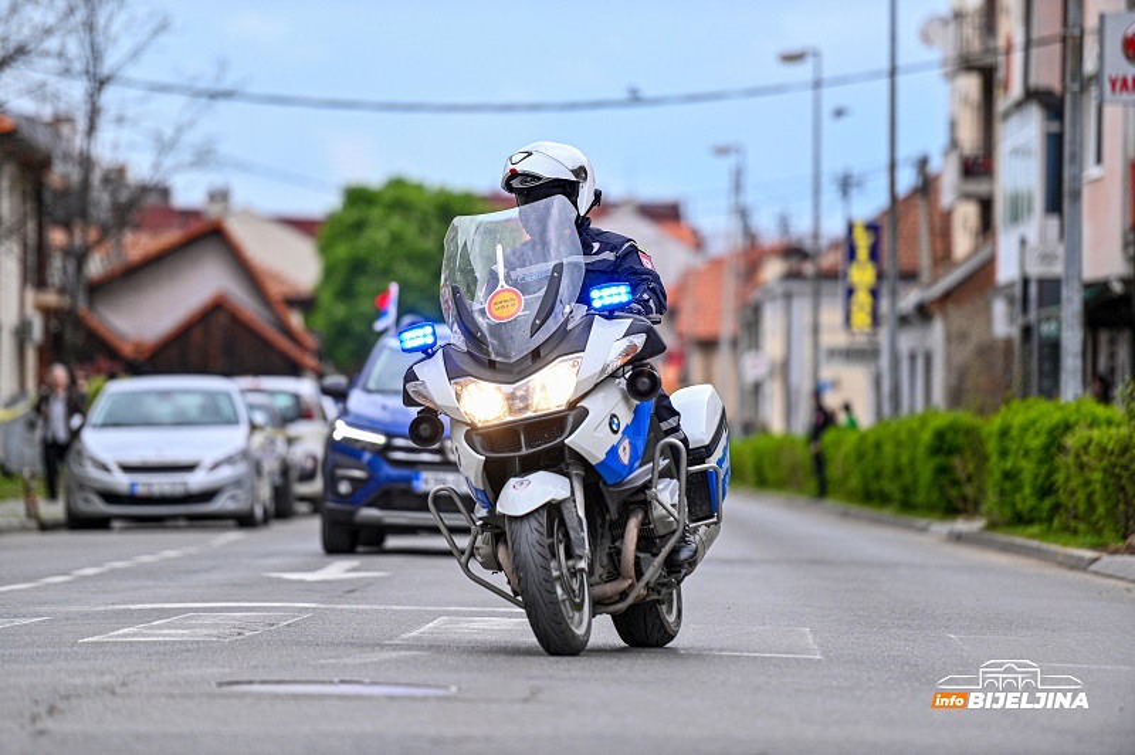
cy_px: 378
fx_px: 6300
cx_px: 568
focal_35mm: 200
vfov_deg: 6.9
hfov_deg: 10.3
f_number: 4
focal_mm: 200
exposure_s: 1/4000
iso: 800
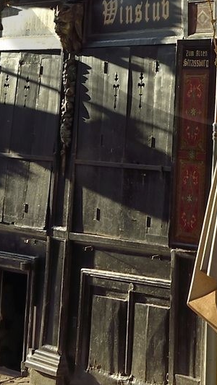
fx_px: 1544
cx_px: 273
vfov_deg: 13.5
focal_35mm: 151
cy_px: -168
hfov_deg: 7.9
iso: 200
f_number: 10
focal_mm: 32
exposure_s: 1/100
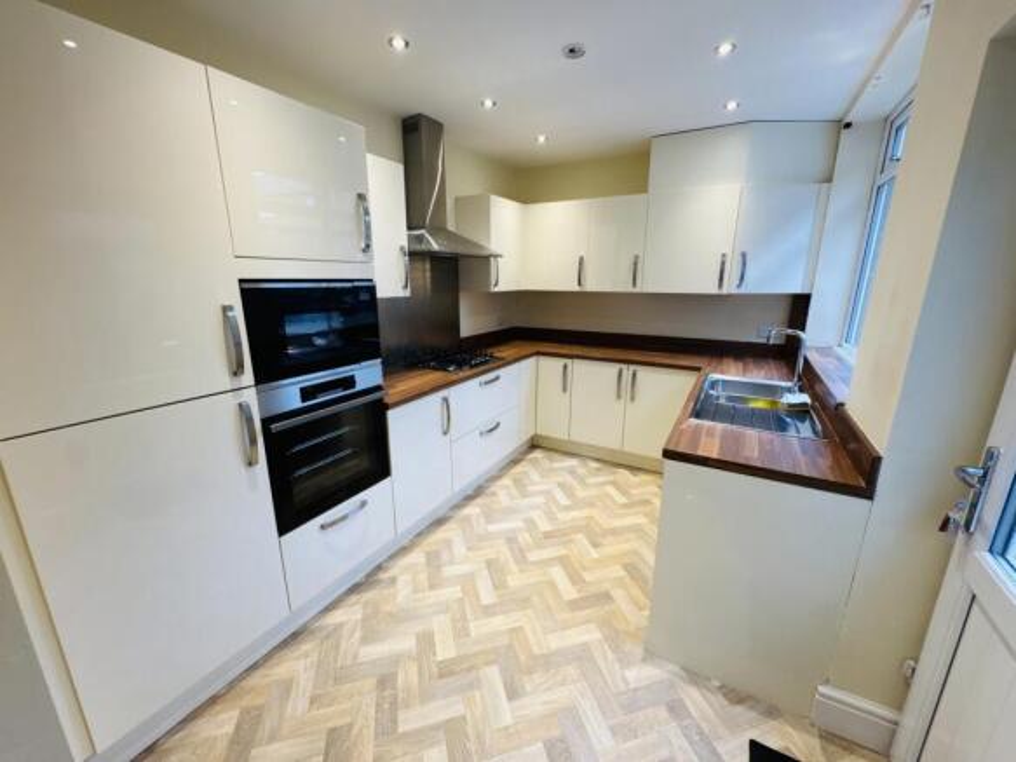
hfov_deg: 102.1
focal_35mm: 14
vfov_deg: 85.7
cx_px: 508
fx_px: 411
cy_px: 381
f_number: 2.2
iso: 160
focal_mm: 2.22
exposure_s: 1/100
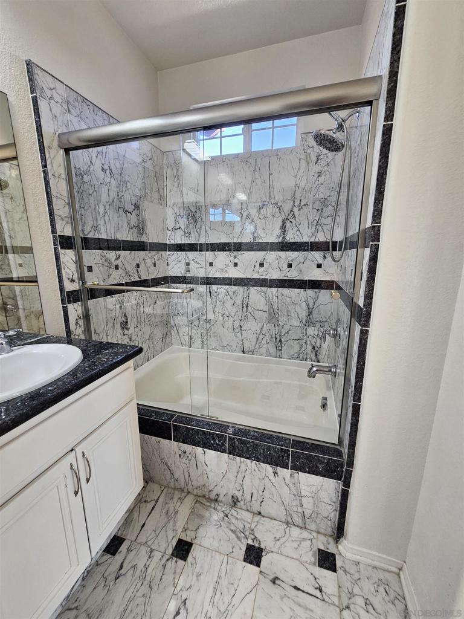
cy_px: 310
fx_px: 232
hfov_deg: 89.9
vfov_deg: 106.2
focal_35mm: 13
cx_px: 232
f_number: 2.2
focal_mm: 2.2
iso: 125
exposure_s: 1/60
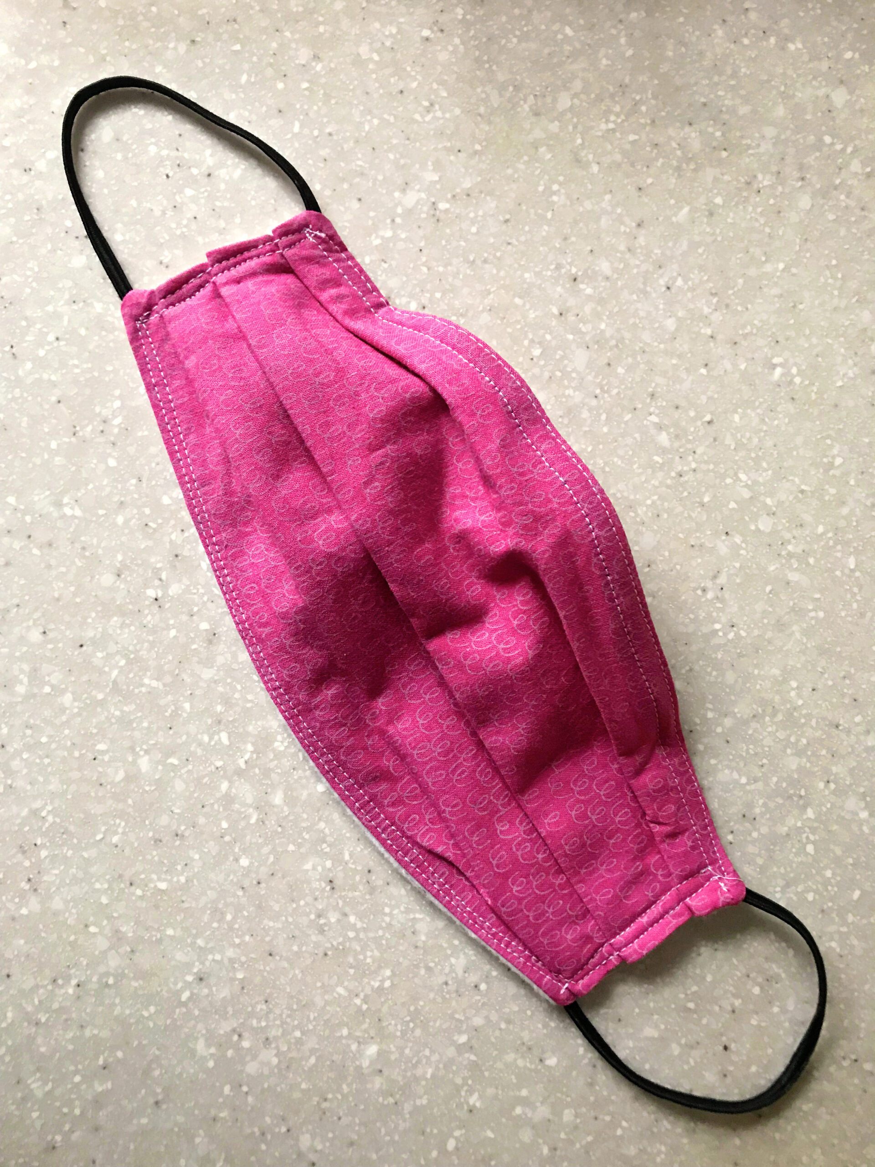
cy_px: 584
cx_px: 438
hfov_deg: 49.7
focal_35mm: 28
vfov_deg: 63.4
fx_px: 944
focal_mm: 3.99
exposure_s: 1/15
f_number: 1.8
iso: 64
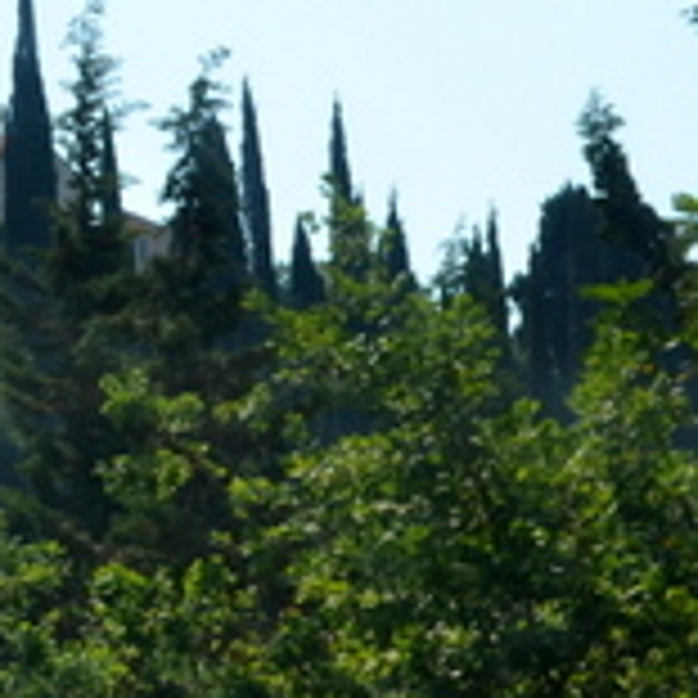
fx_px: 6296
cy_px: 324
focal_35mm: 276
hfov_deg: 6.2
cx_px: -635
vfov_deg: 6.3
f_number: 11
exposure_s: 1/400
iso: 400
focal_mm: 42
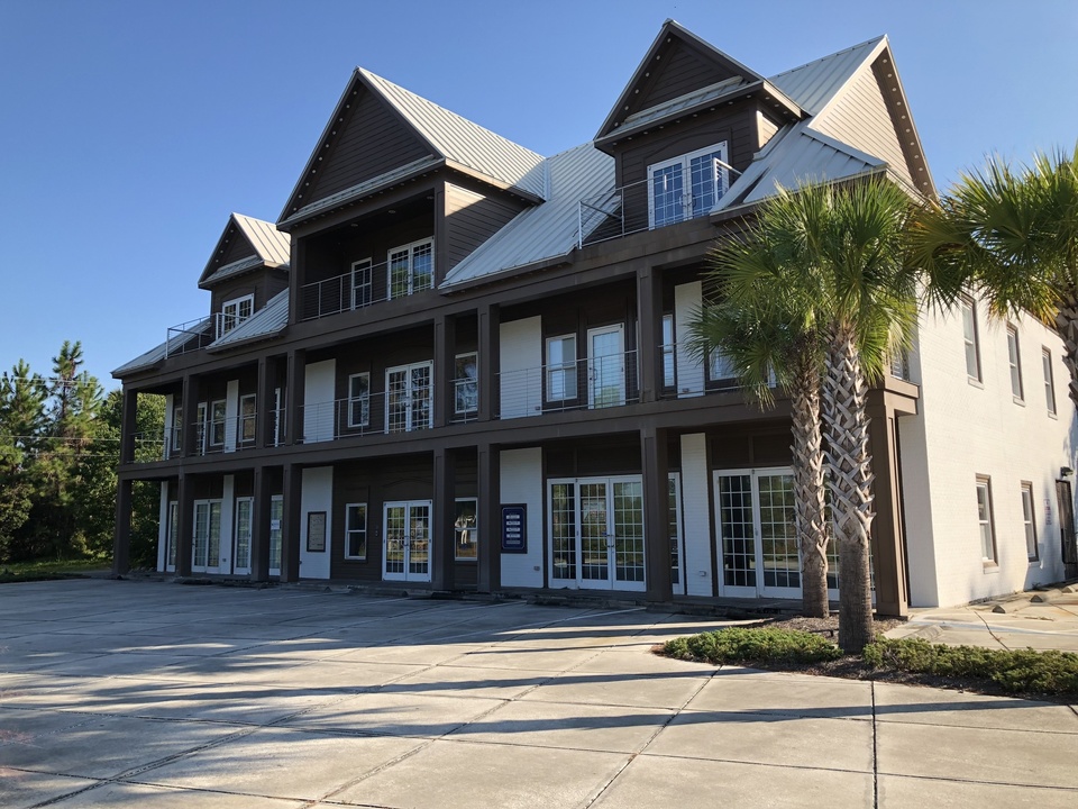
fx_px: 903
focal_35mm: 29
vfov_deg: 48.2
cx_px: 539
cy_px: 404
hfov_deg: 61.7
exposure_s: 1/873
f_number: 1.8
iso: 20
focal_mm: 3.99
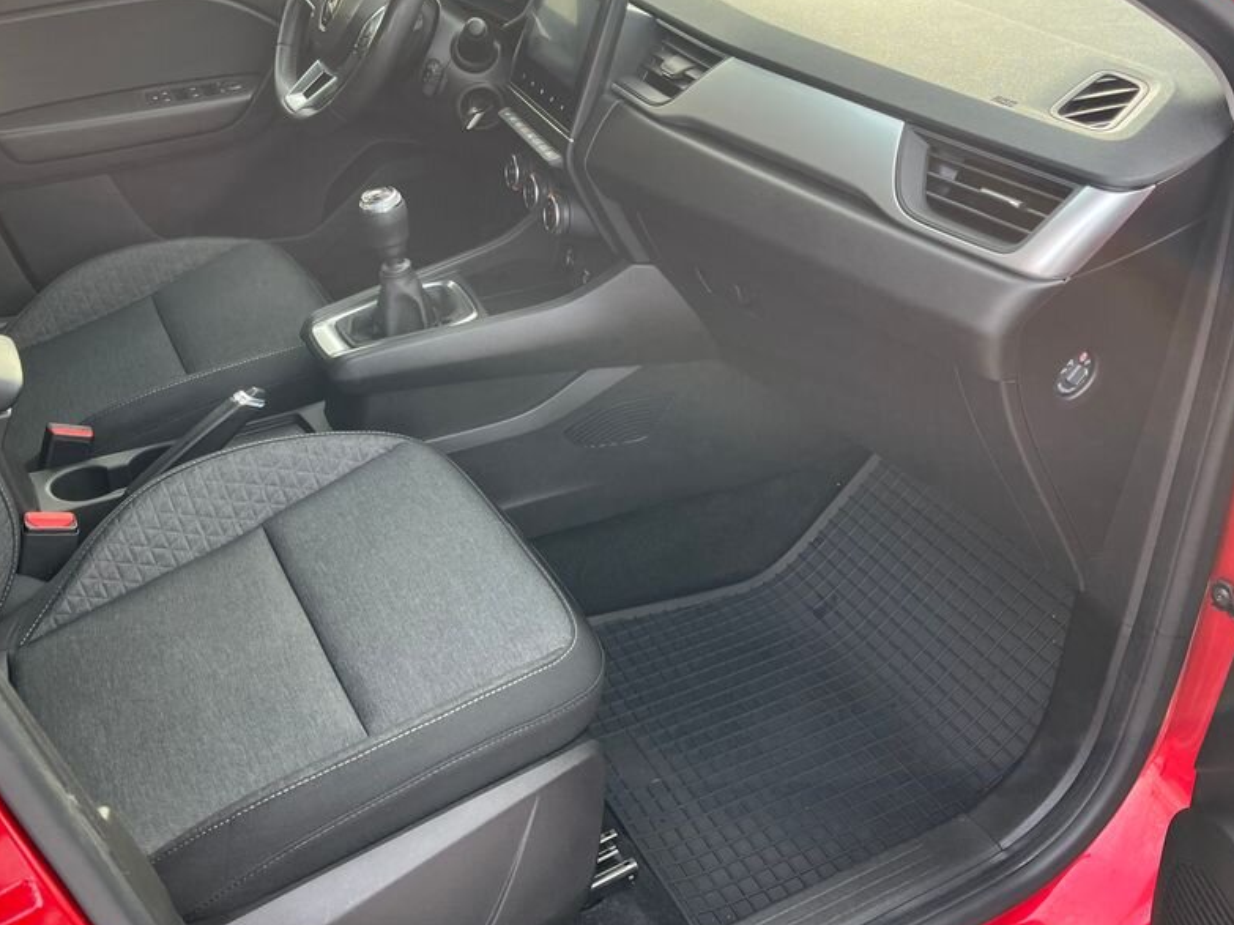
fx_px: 1212
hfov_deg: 53.7
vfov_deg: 41.4
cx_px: 523
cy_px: 334
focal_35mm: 34
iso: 50
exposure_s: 1/164
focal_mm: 5.1
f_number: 1.6
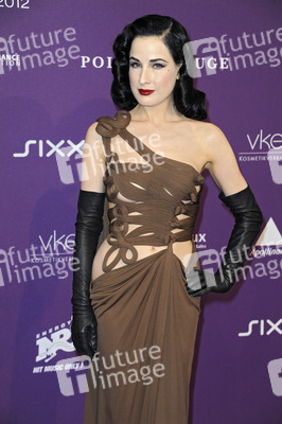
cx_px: 141
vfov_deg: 22.2
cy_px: 212
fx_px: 1083
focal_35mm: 92
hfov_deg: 14.8
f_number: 6.3
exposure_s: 1/200
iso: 500
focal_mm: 92
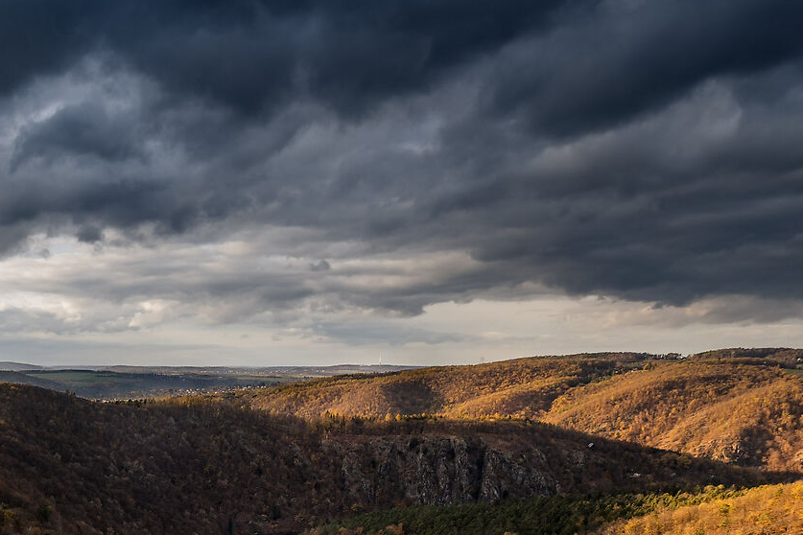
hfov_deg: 40.2
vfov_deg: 27.3
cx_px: 11
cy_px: 650
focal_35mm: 43
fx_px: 959
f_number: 11
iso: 100
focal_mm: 10
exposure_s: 1/13
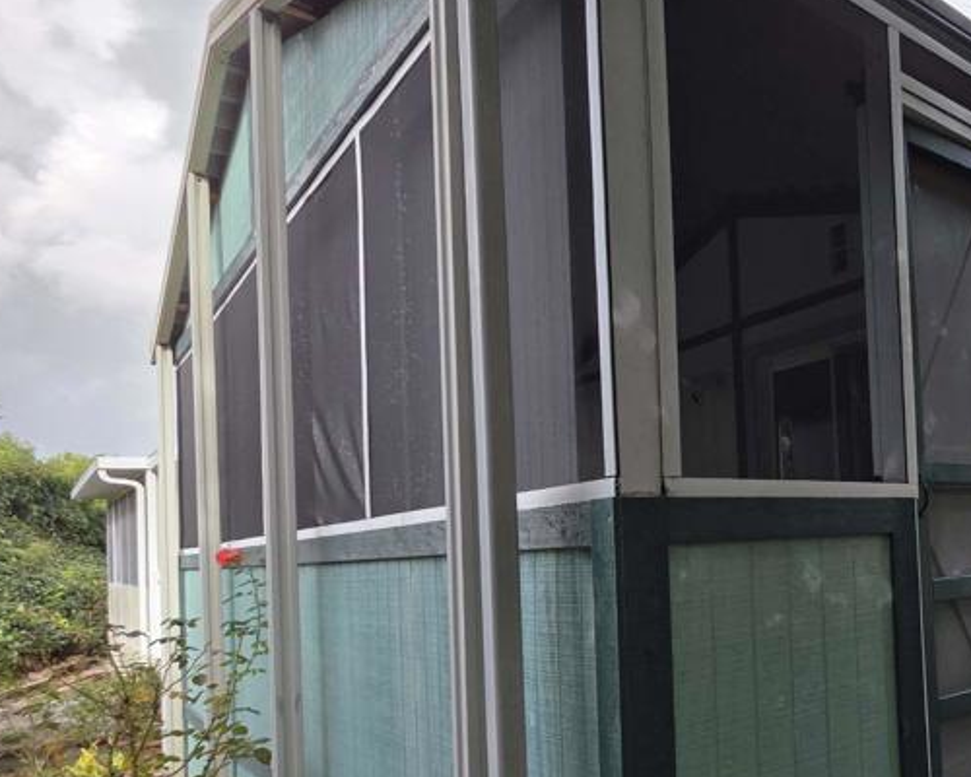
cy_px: 515
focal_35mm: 26
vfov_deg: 53.9
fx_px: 747
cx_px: 934
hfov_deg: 54.2
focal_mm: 2.2
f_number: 1.9
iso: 125
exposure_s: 1/2000
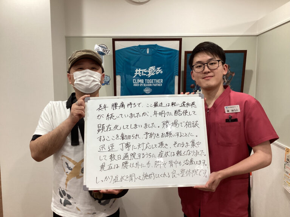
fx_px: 260
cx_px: 145
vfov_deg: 45.4
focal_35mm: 31
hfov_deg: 58.4
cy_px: 108
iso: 125
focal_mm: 3.3
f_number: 2.4
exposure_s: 1/60
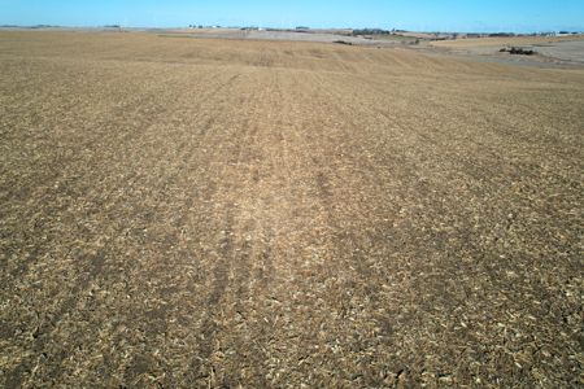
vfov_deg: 57.2
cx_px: 292
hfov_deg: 78.6
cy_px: 194
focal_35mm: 22
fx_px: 357
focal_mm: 8.38
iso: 100
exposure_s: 1/2500
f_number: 2.8
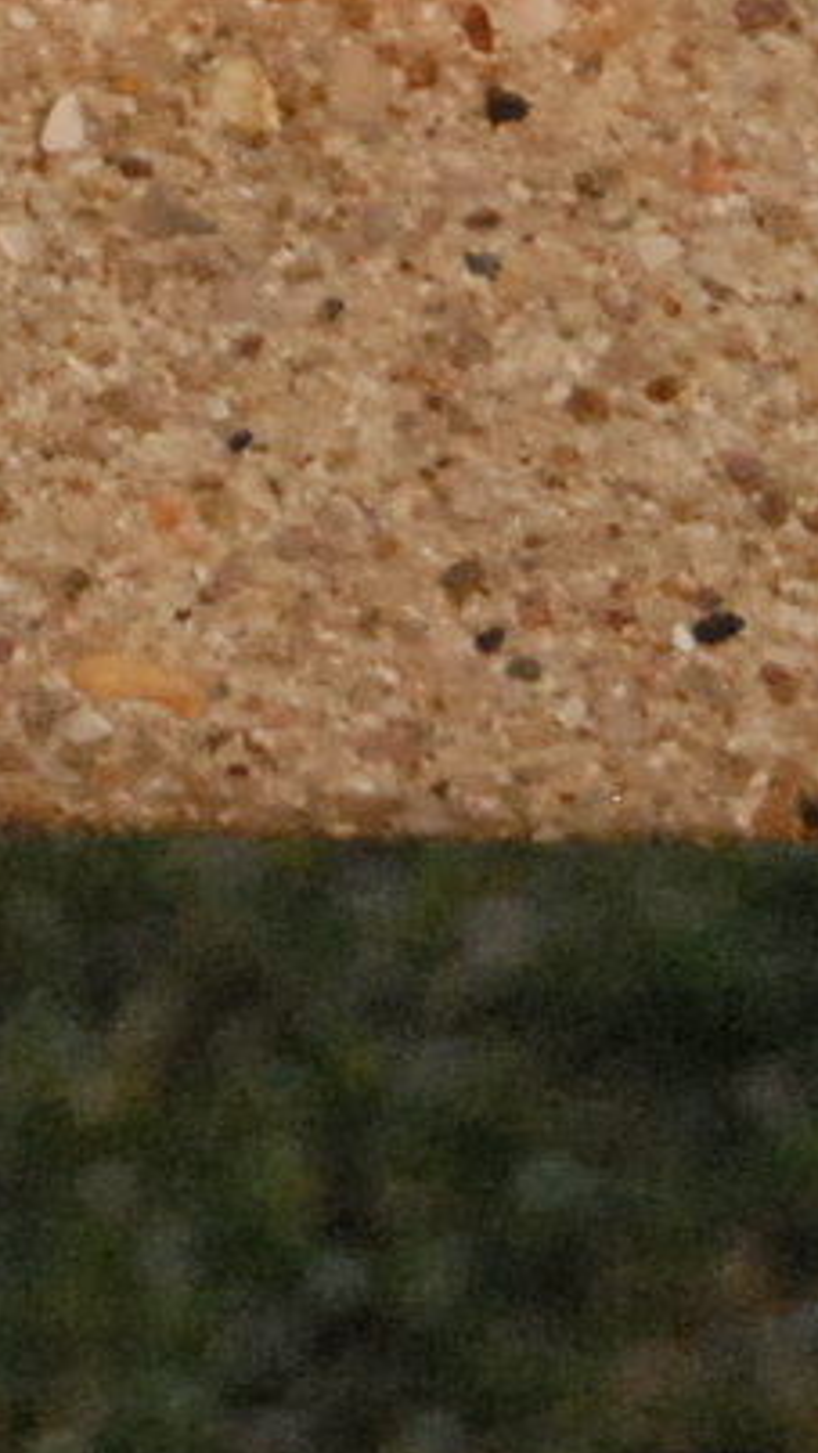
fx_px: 28303
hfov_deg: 1.6
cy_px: -1056
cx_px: -2025
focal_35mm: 735
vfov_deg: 2.9
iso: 1600
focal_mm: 65
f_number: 7.1
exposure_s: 1/500
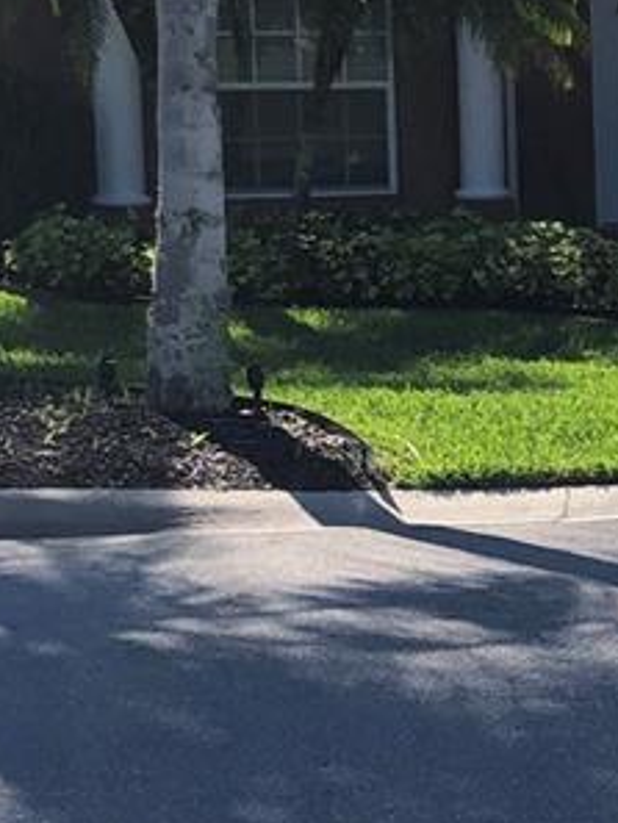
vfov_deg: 17.4
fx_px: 2688
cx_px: 1219
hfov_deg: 11.8
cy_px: 305
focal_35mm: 113
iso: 20
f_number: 1.8
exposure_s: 1/1736
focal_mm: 3.99
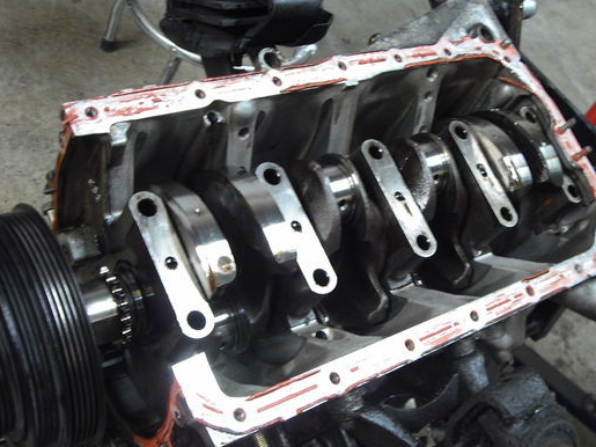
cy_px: 234
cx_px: 355
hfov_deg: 41.1
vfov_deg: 31.5
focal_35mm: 46
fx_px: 792
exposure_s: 1/25
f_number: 2.7
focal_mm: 6.2
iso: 100
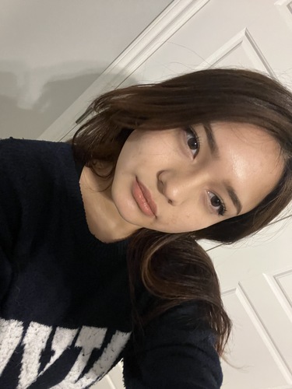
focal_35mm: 23
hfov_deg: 58.9
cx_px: 146
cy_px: 194
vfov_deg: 73.9
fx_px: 259
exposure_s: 1/30
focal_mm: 2.71
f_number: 2.2
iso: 500
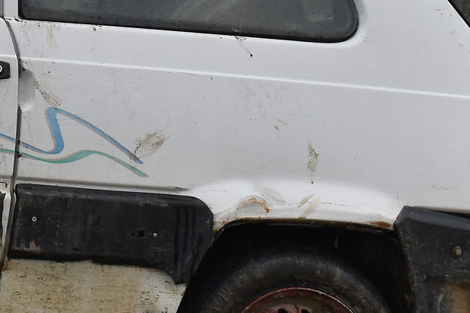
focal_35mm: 146
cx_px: -229
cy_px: -65
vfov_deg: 9.3
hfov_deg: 13.3
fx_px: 1905
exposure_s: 1/250
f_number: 8
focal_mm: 25
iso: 400
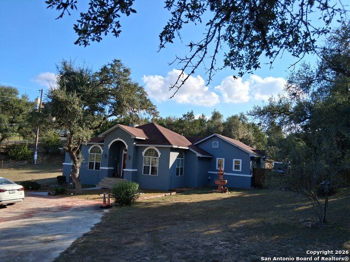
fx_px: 263
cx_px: 175
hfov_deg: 67.3
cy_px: 131
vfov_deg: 53.1
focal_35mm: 26
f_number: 1.8
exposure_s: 1/741
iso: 25
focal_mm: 3.98
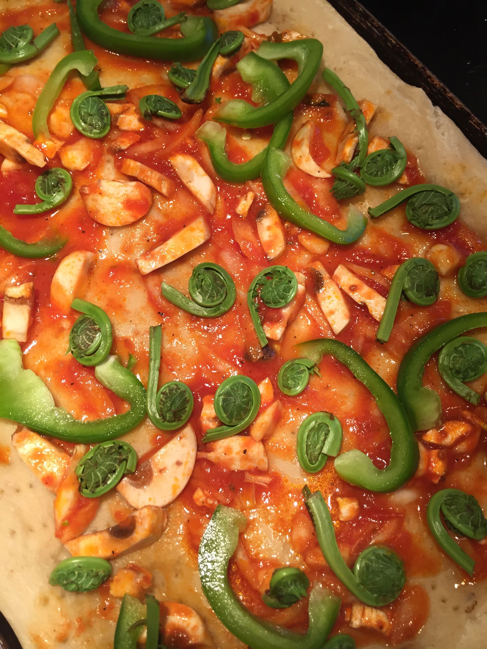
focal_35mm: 29
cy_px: 324
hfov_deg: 48.2
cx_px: 244
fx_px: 544
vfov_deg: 61.7
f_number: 2.2
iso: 32
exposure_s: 1/30
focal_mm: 4.15
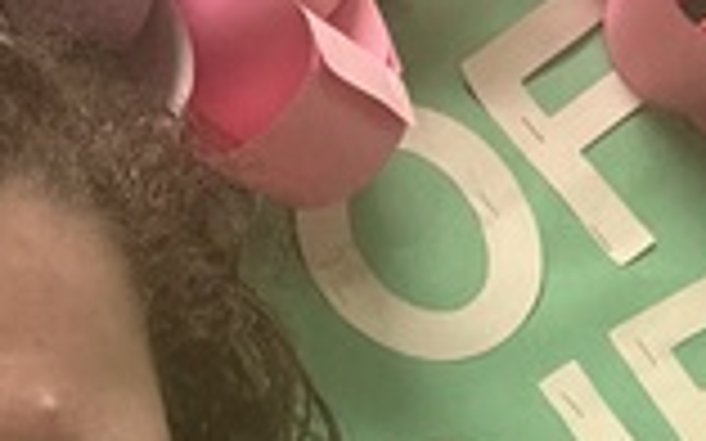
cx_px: -110
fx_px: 1943
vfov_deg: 12.3
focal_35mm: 101
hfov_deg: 19.5
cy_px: 684
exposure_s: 1/30
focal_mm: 2.71
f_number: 2.2
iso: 400
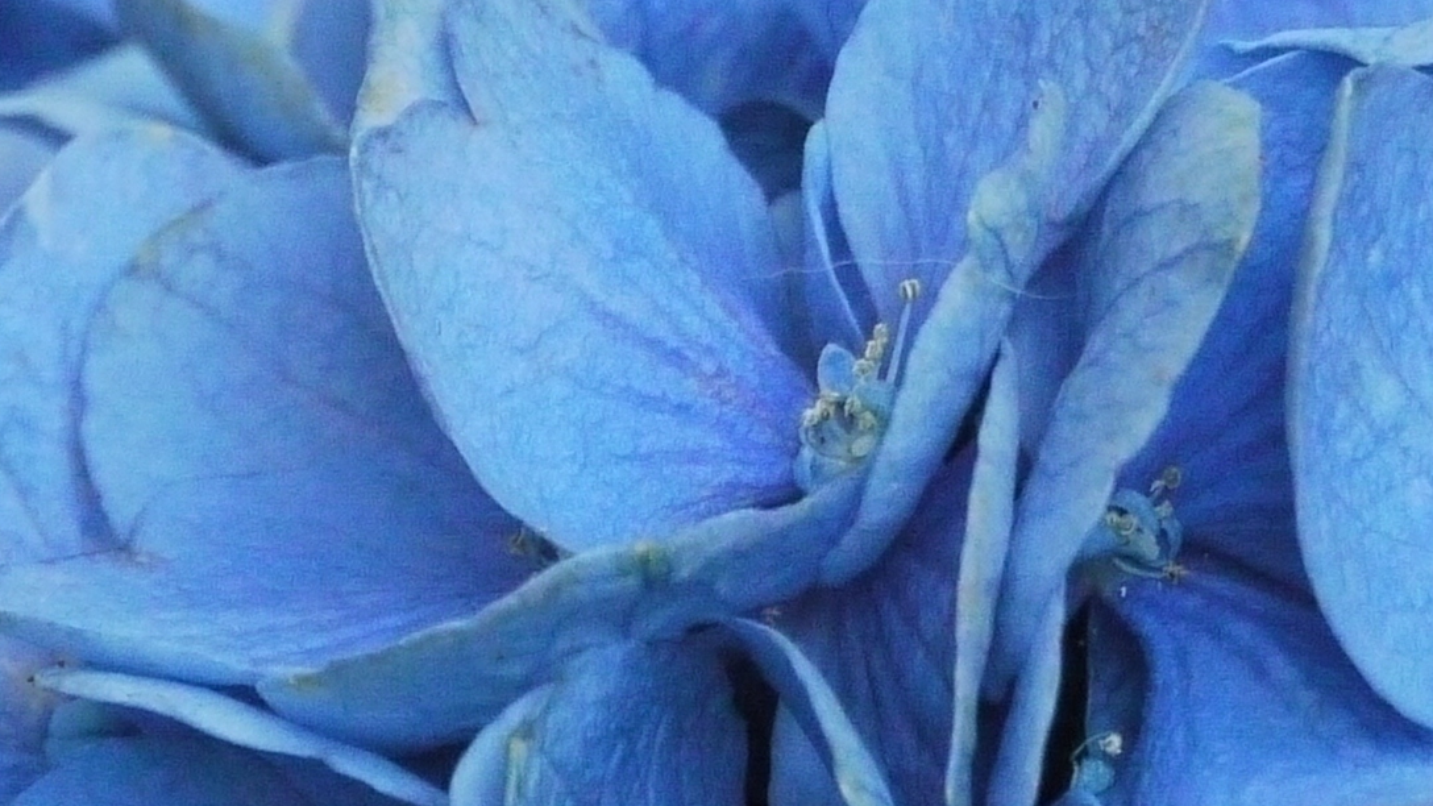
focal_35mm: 1122
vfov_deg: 1.1
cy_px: 173
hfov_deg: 1.9
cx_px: 760
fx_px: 42633
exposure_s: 1/250
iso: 1600
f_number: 5.8
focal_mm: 140
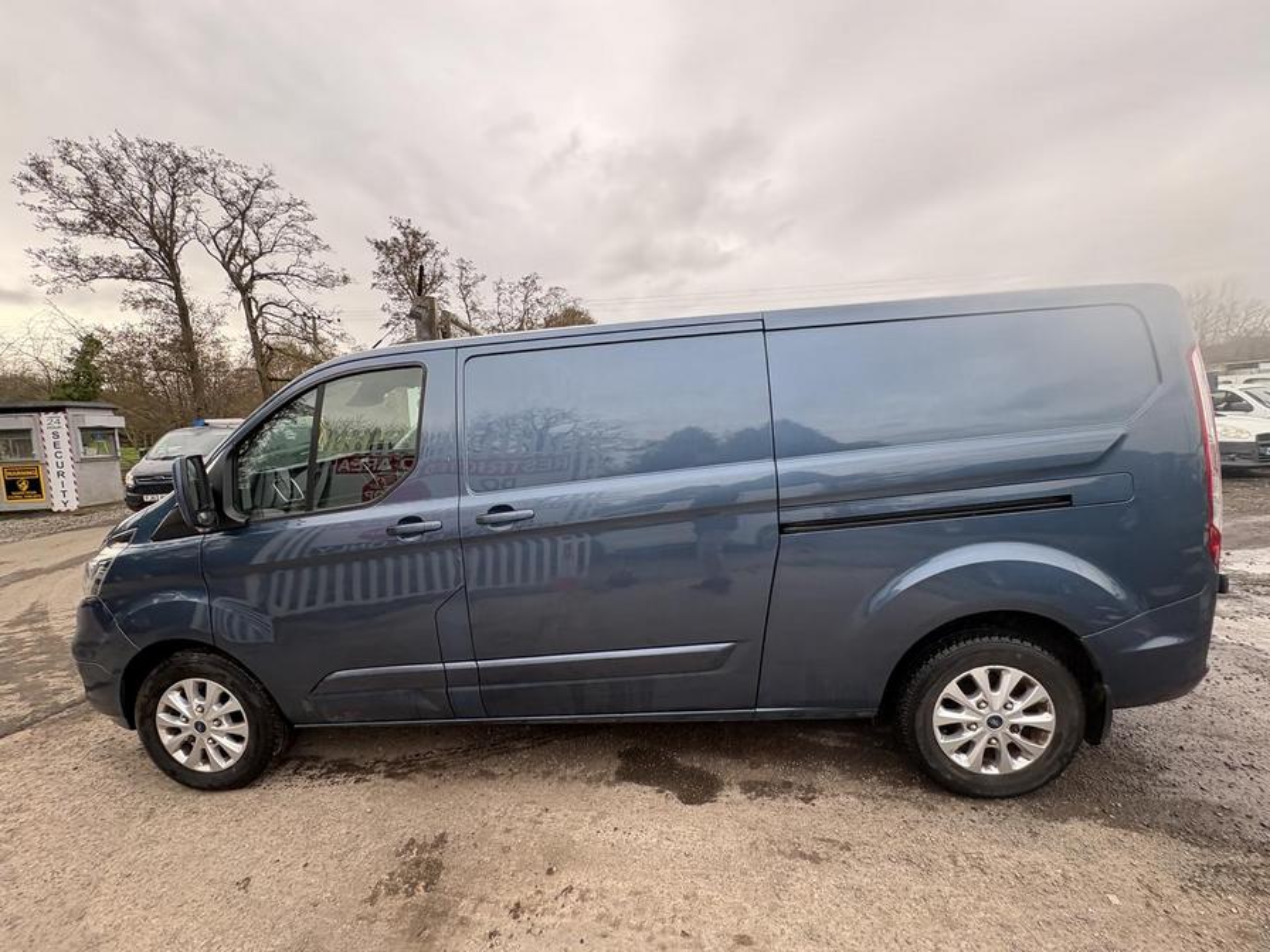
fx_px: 514
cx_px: 635
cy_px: 476
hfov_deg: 102.1
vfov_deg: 85.7
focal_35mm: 14
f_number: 2.2
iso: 50
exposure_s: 1/228
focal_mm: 2.22
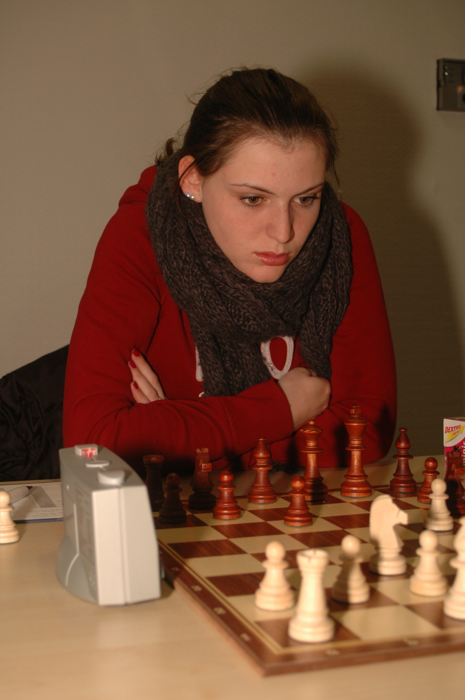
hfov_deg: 23.7
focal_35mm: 57
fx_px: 1106
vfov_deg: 35.1
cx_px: 232
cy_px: 350
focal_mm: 38
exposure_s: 1/60
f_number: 5
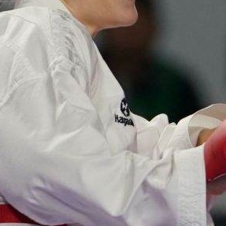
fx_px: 11826
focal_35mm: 1601
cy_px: 87
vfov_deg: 1.1
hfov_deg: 1.1
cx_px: 76
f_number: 2.8
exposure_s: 1/1000
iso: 1250
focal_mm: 200
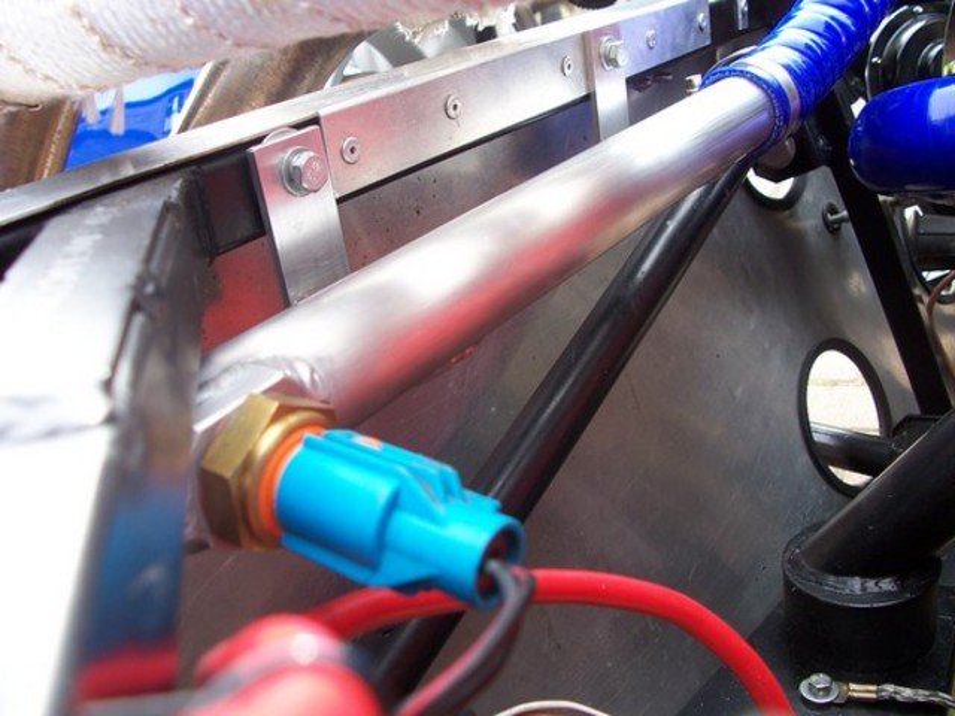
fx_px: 966
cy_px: 358
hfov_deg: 52.6
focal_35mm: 35
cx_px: 478
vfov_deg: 40.7
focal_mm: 6
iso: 80
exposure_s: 1/90
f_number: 2.8
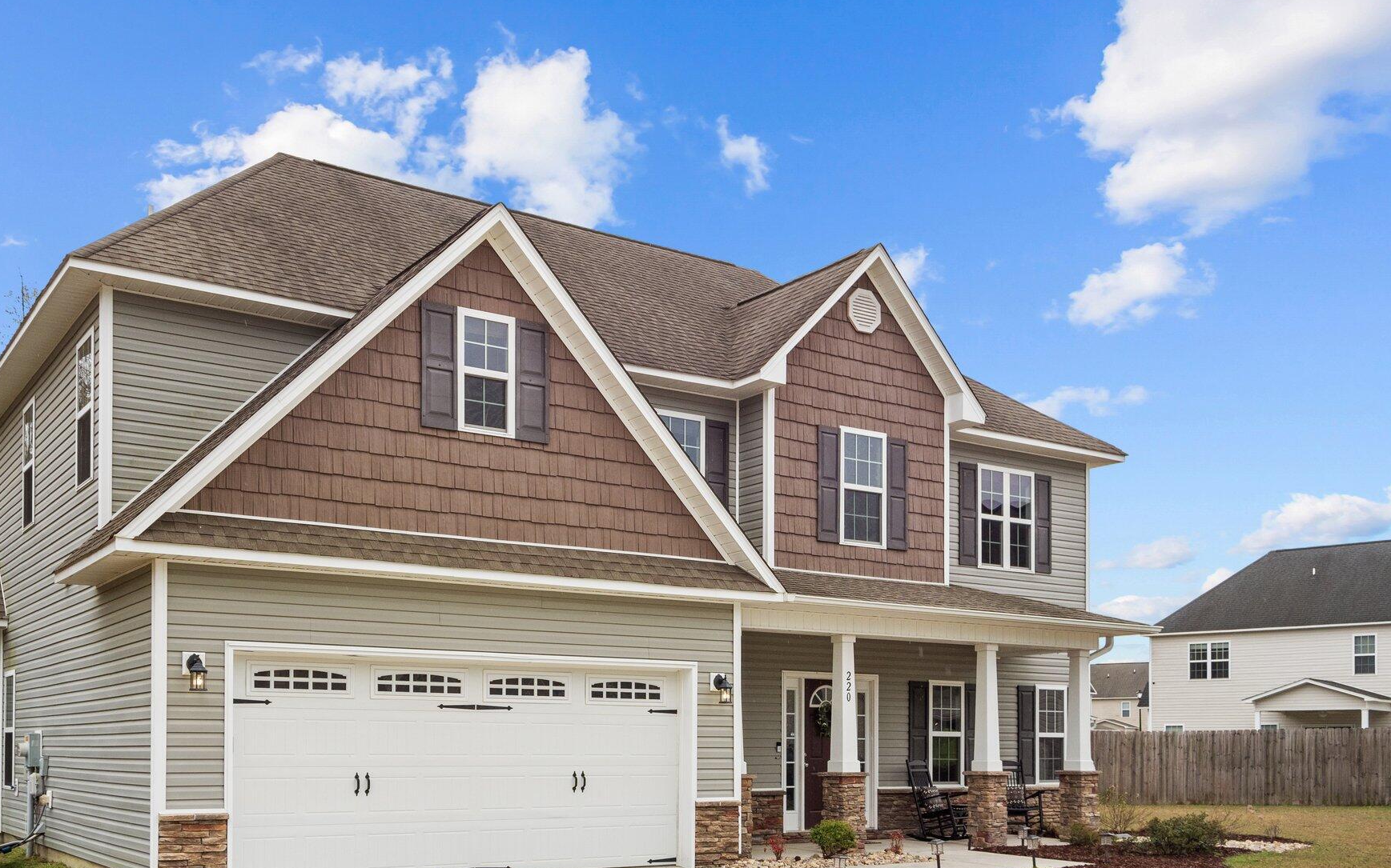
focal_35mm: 35
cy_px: 579
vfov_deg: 35.9
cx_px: 597
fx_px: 1327
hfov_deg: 55.1
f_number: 5.6
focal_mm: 14
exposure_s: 1/400
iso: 200
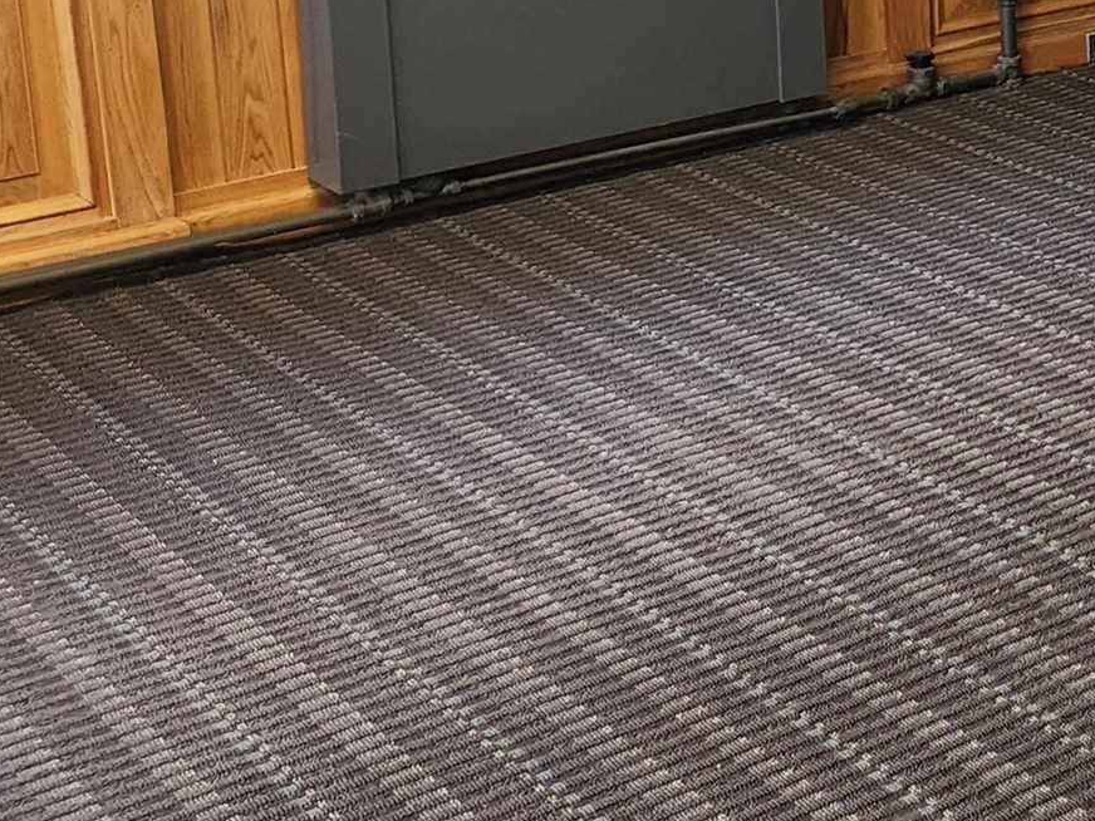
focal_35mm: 81
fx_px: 2562
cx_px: 1700
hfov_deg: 20.3
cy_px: -84
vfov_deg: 17.6
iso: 250
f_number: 1.8
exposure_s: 1/120
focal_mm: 6.4
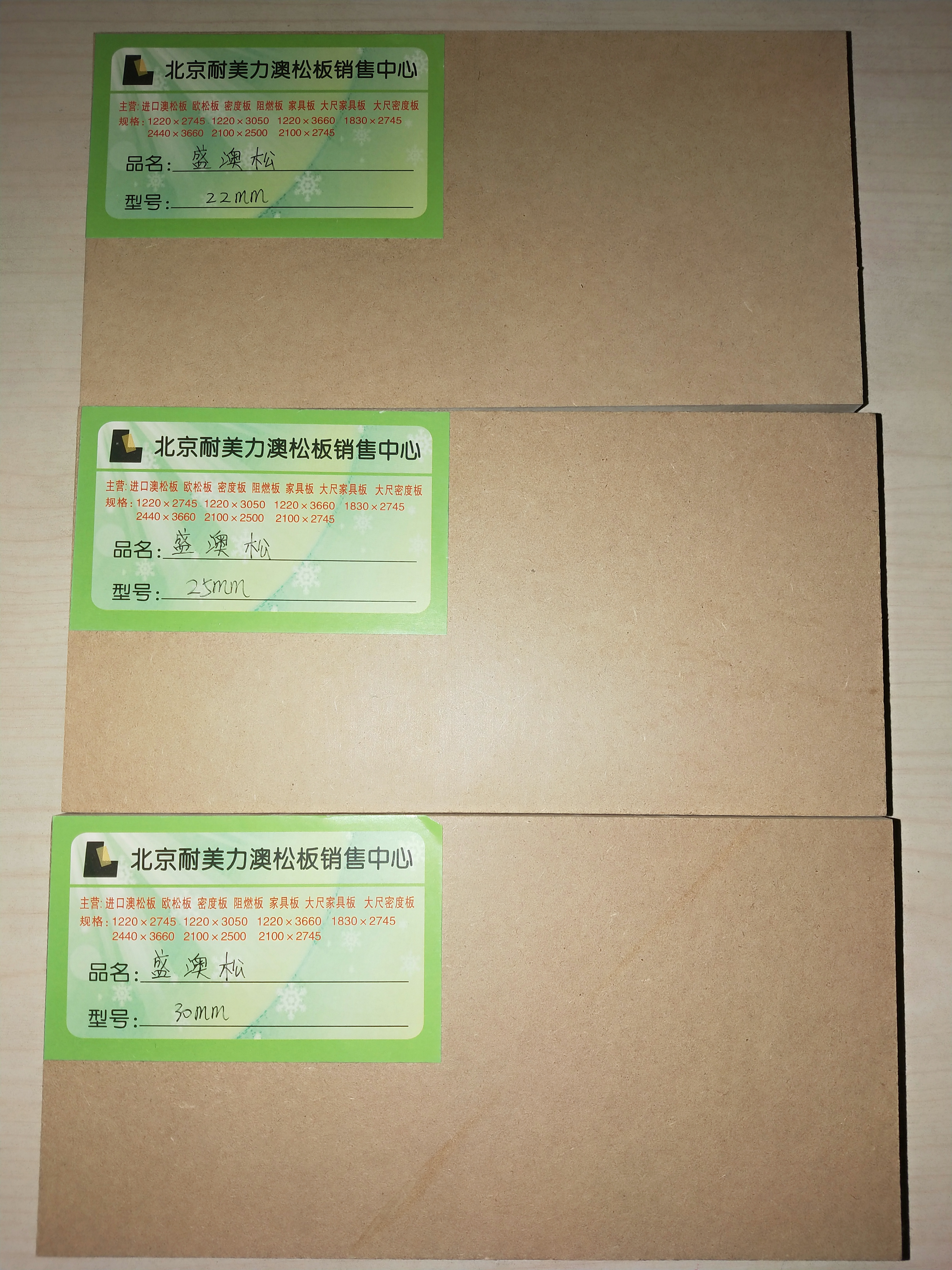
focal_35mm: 23
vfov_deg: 73.9
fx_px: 843
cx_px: 476
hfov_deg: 58.9
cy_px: 635
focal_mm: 3.99
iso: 39
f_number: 1.7
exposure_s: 1/50
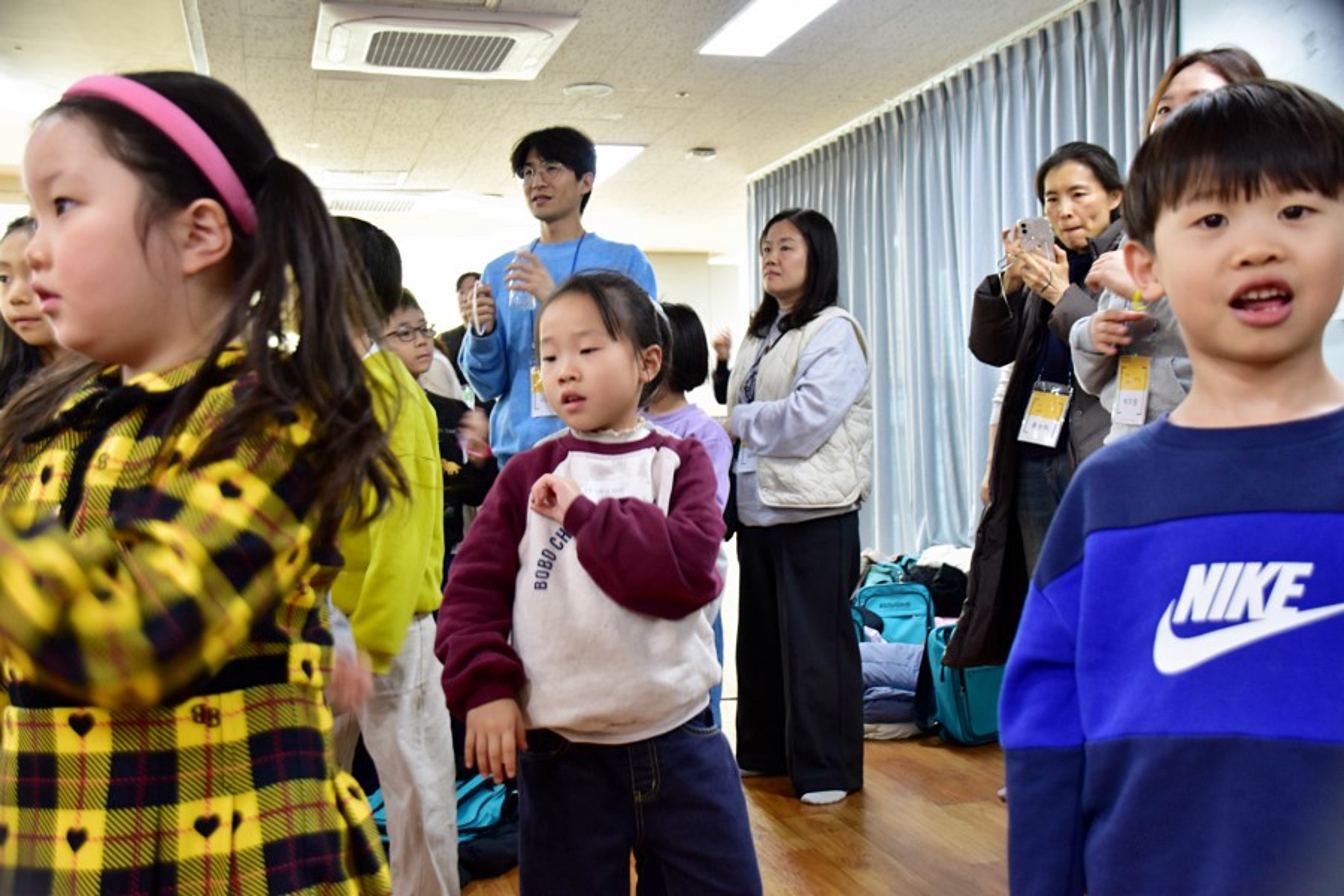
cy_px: 448
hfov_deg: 53.1
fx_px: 1344
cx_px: 672
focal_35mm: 36
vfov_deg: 36.9
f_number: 4.5
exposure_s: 1/40
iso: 800
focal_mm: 24
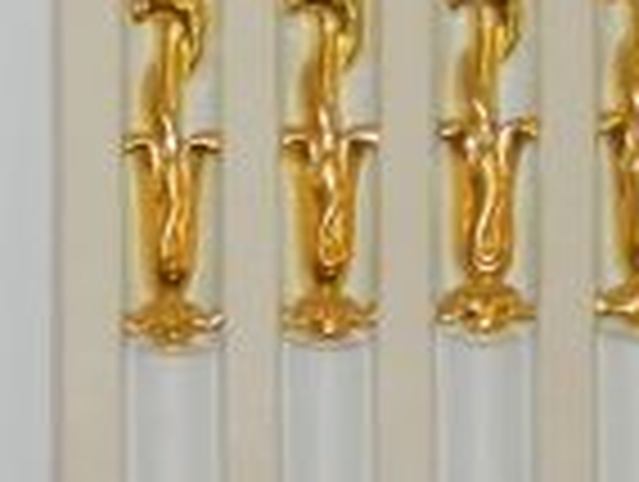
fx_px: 4789
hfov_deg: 7.2
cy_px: 1259
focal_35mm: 259
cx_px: -824
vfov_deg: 5.5
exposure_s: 1/30
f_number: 3.5
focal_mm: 7.3
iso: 200
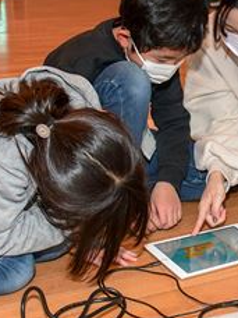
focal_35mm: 76
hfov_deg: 19.0
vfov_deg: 25.5
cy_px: 100
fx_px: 697
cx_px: 217
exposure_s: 1/200
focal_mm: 24
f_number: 4.5
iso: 3200
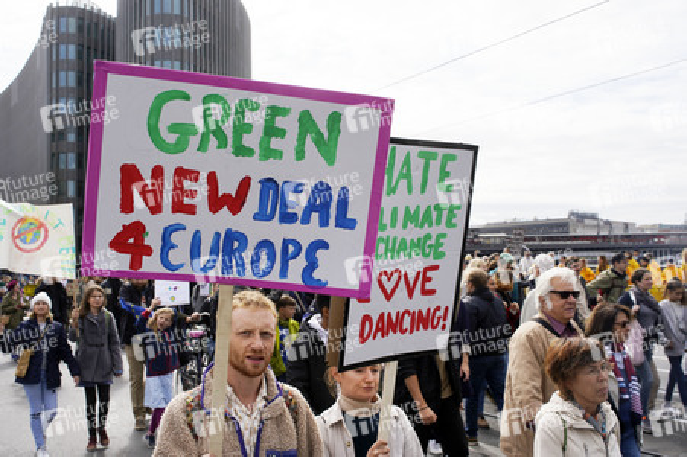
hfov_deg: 50.7
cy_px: 228
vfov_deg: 35.0
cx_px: 344
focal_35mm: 38
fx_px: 725
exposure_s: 1/320
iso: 160
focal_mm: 38
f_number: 11
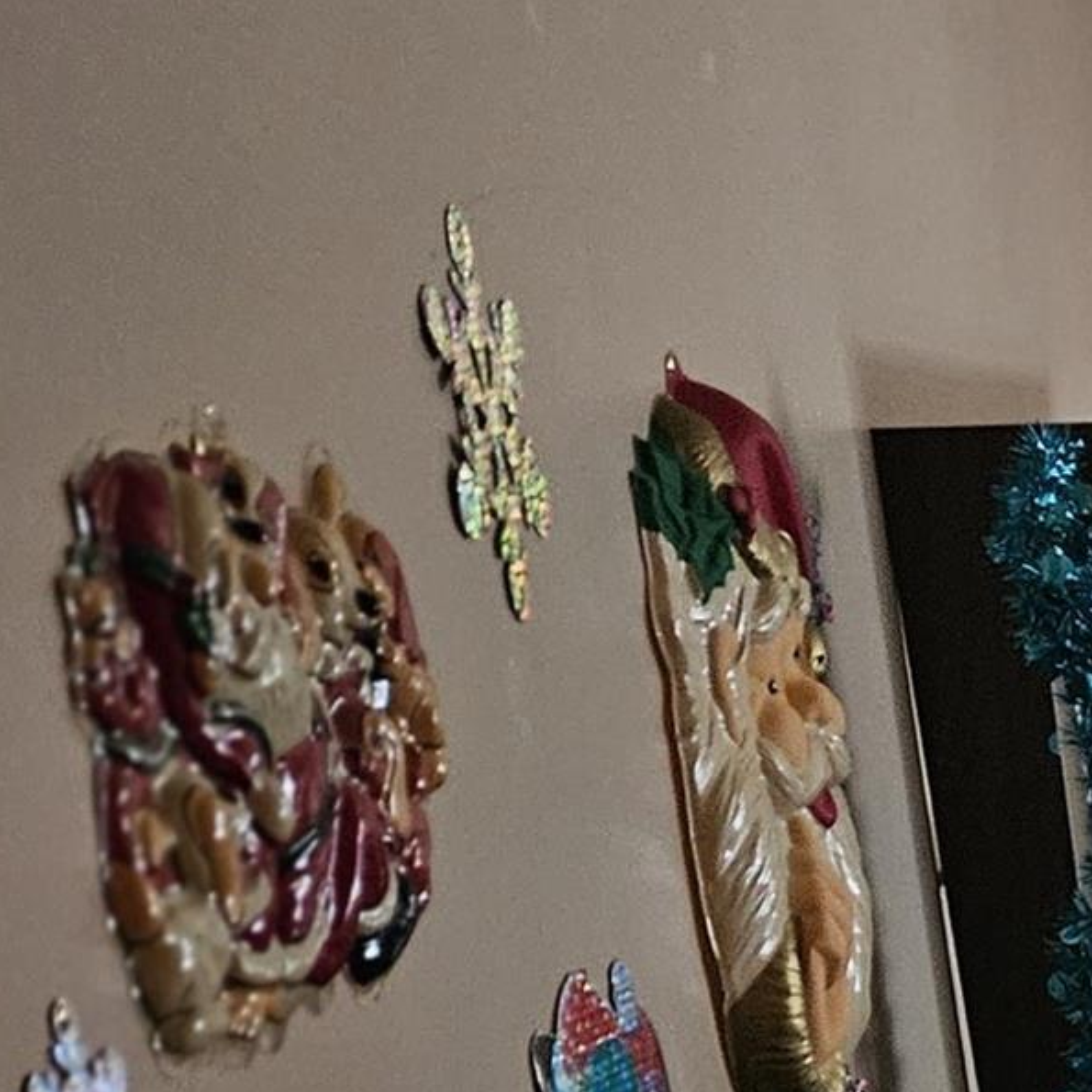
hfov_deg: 12.7
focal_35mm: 105
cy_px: 1540
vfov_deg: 15.5
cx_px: 2652
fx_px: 3747
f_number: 1.8
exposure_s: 1/30
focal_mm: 5.4
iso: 640
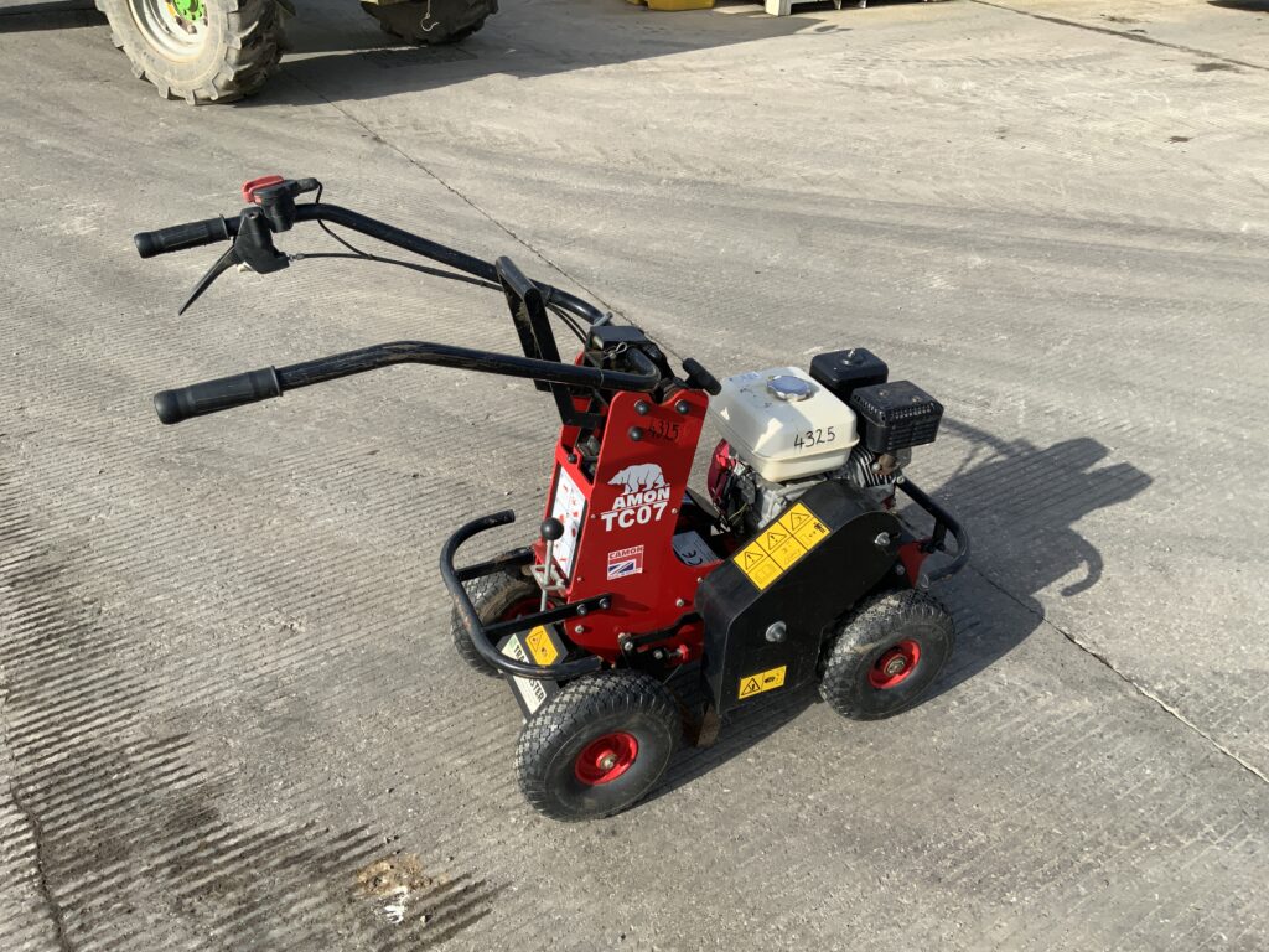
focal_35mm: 29
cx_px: 634
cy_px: 476
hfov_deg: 61.7
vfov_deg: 48.2
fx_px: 1063
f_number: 1.8
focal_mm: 3
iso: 16
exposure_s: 1/1451
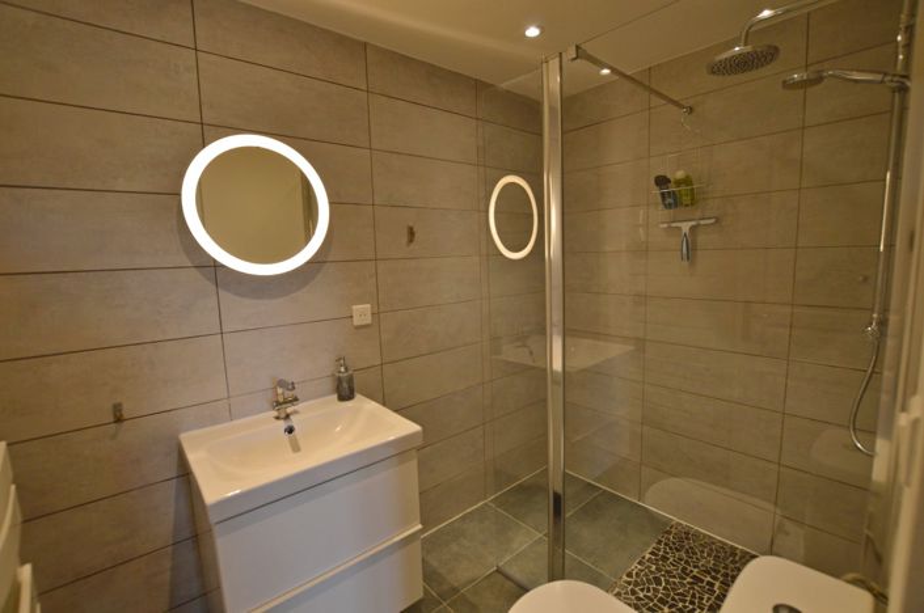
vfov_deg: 77.2
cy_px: 306
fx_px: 384
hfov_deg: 100.5
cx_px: 462
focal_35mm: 15
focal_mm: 10
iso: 400
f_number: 4.5
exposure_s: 1/80
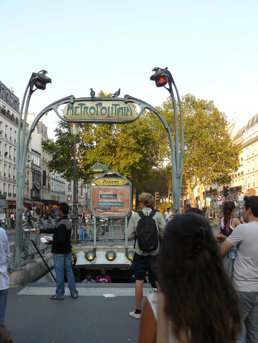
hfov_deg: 39.7
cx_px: 129
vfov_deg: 51.4
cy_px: 172
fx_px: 358
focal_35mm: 36
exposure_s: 1/100
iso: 100
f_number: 4
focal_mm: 6
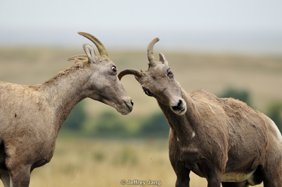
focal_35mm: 555
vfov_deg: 2.5
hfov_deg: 3.7
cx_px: 141
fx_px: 4342
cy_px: 94
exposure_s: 1/250
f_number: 5.6
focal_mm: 370
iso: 400
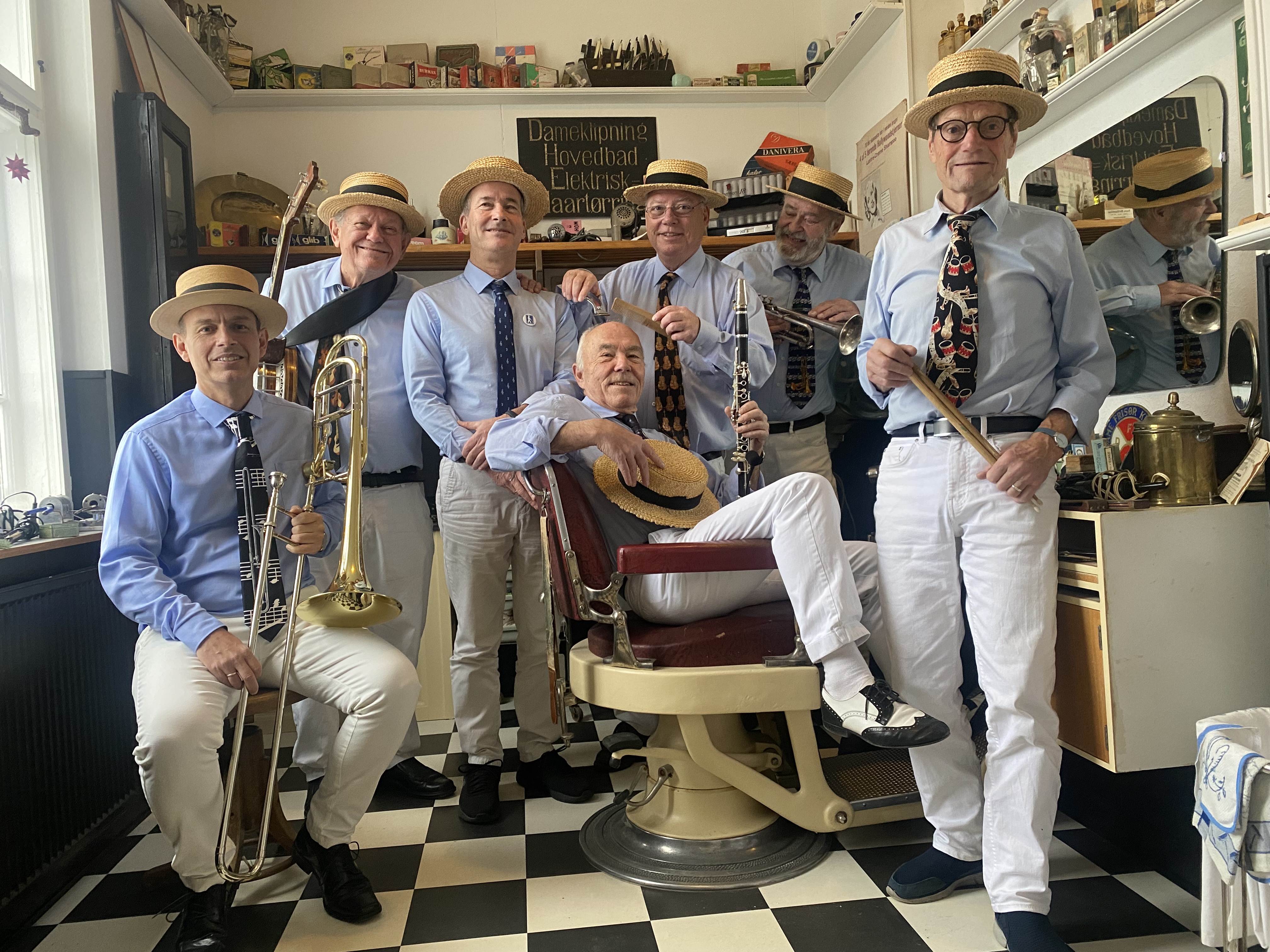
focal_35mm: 26
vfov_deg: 53.1
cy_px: 476
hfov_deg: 67.3
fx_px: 954
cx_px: 635
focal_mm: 4.25
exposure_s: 1/50
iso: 320
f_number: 1.8
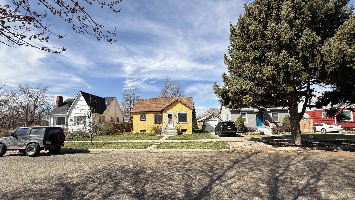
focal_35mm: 16
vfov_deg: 66.7
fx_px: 151
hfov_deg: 99.4
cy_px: 115
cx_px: 182
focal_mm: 2.22
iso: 50
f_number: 2.2
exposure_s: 1/2320
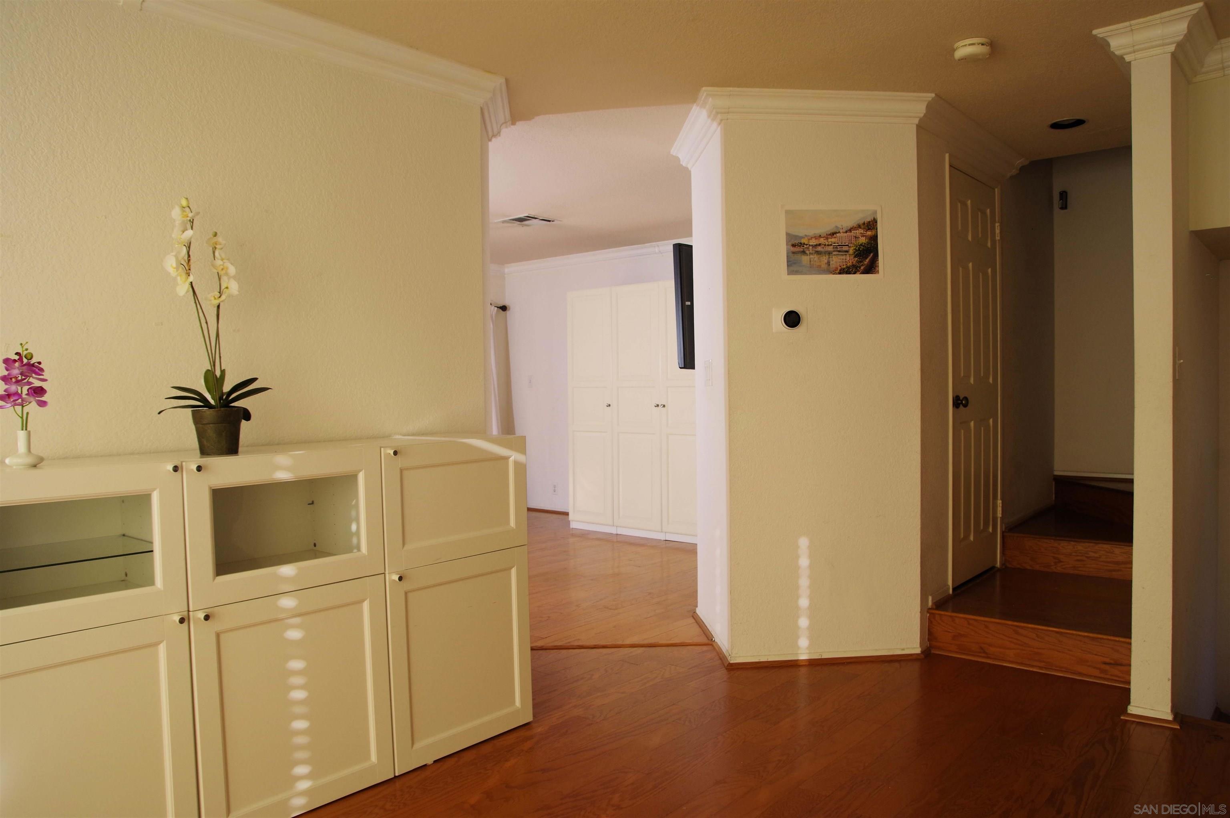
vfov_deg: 51.2
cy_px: 409
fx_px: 853
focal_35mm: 25
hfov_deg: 71.6
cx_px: 615
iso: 400
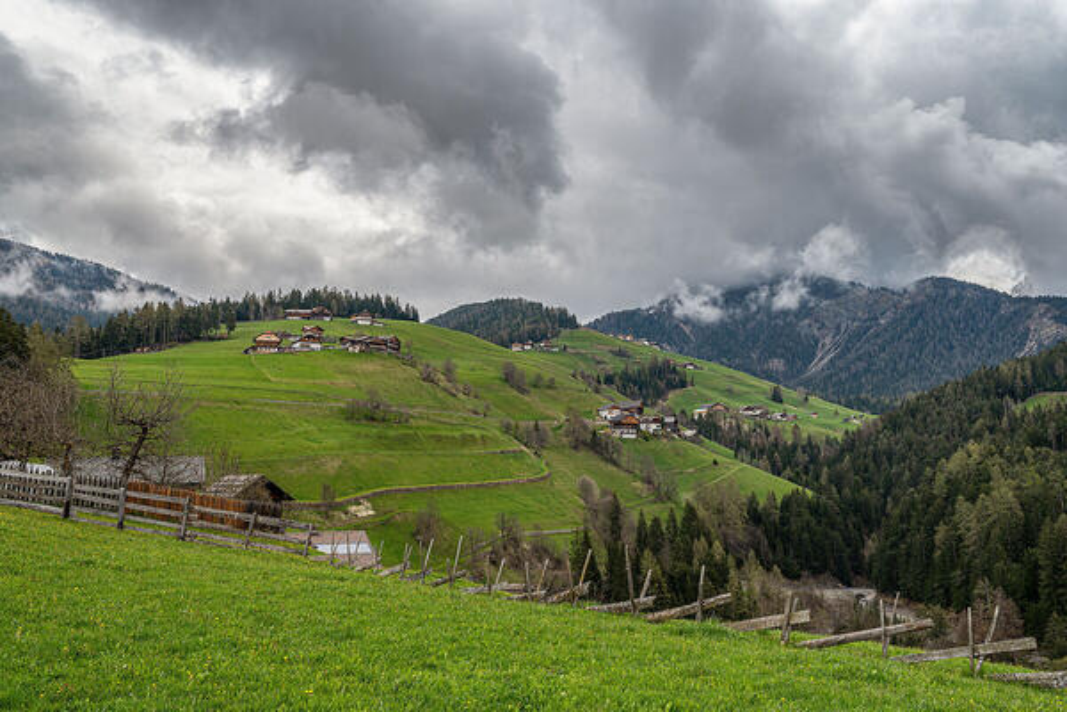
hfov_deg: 54.4
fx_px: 1037
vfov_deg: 37.9
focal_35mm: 35
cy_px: 356
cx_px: 534
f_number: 8
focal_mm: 35
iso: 100
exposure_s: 1/200
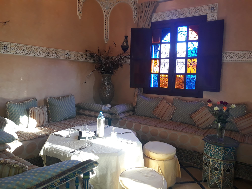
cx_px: 126
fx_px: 197
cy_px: 94
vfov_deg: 51.4
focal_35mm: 27
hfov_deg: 65.3
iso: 160
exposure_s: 1/33
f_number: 1.9
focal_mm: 3.6
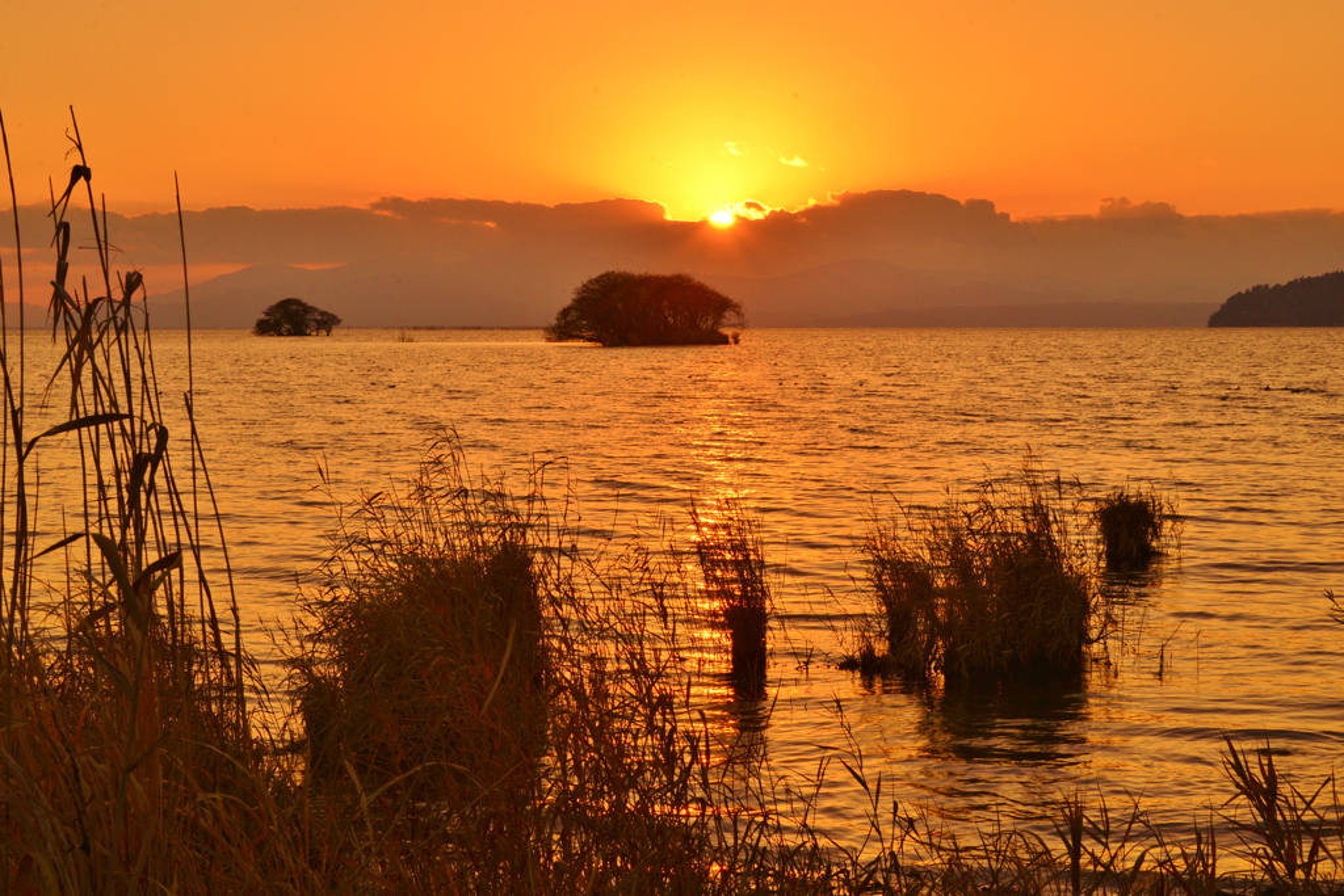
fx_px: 2315
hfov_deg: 32.4
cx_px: 672
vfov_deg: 21.9
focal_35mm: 62
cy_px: 448
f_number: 18
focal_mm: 62
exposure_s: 1/60
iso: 100
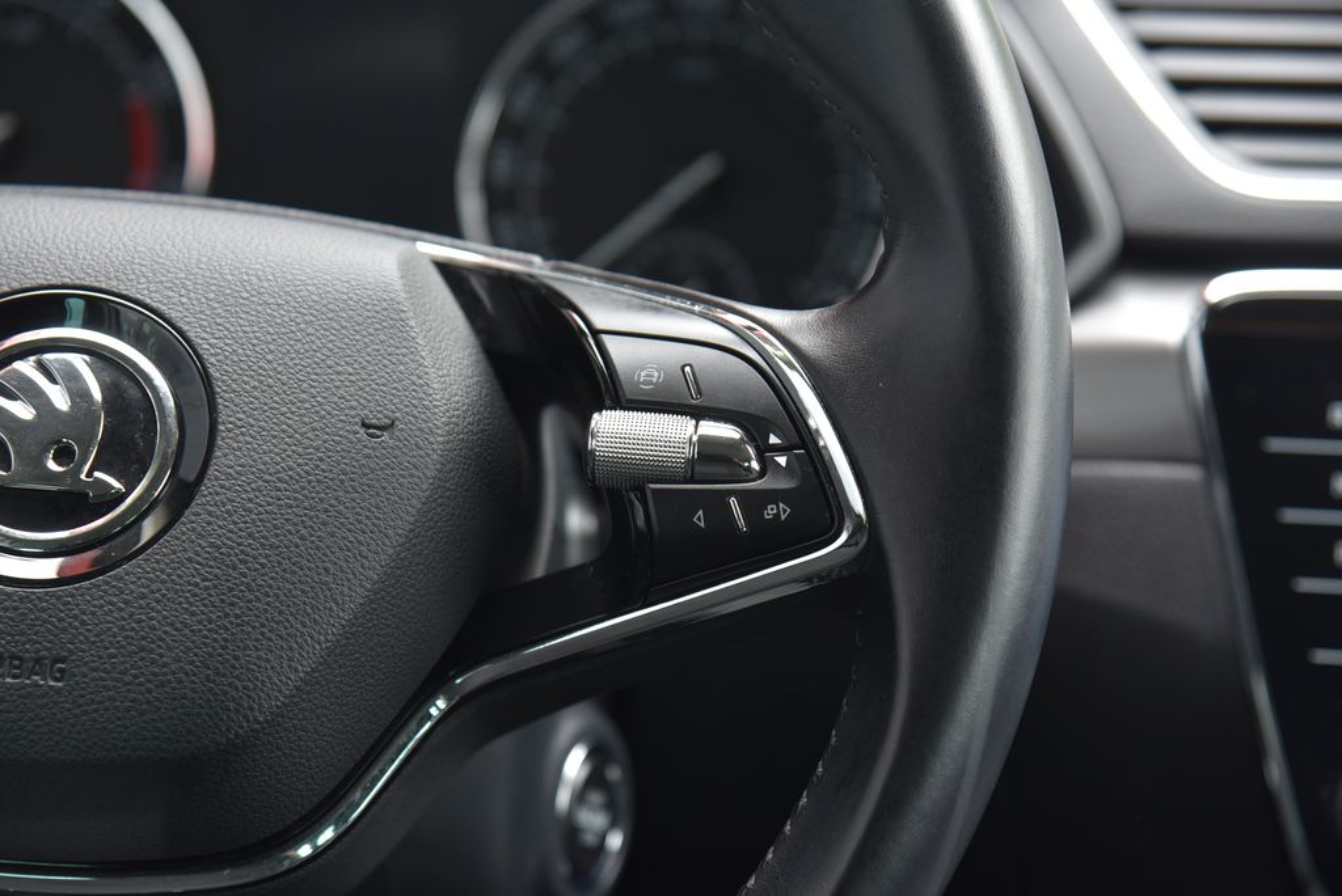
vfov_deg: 11.4
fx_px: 4476
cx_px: 671
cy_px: 448
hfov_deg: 17.1
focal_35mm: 120
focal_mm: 120
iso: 500
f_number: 5
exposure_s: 1/100
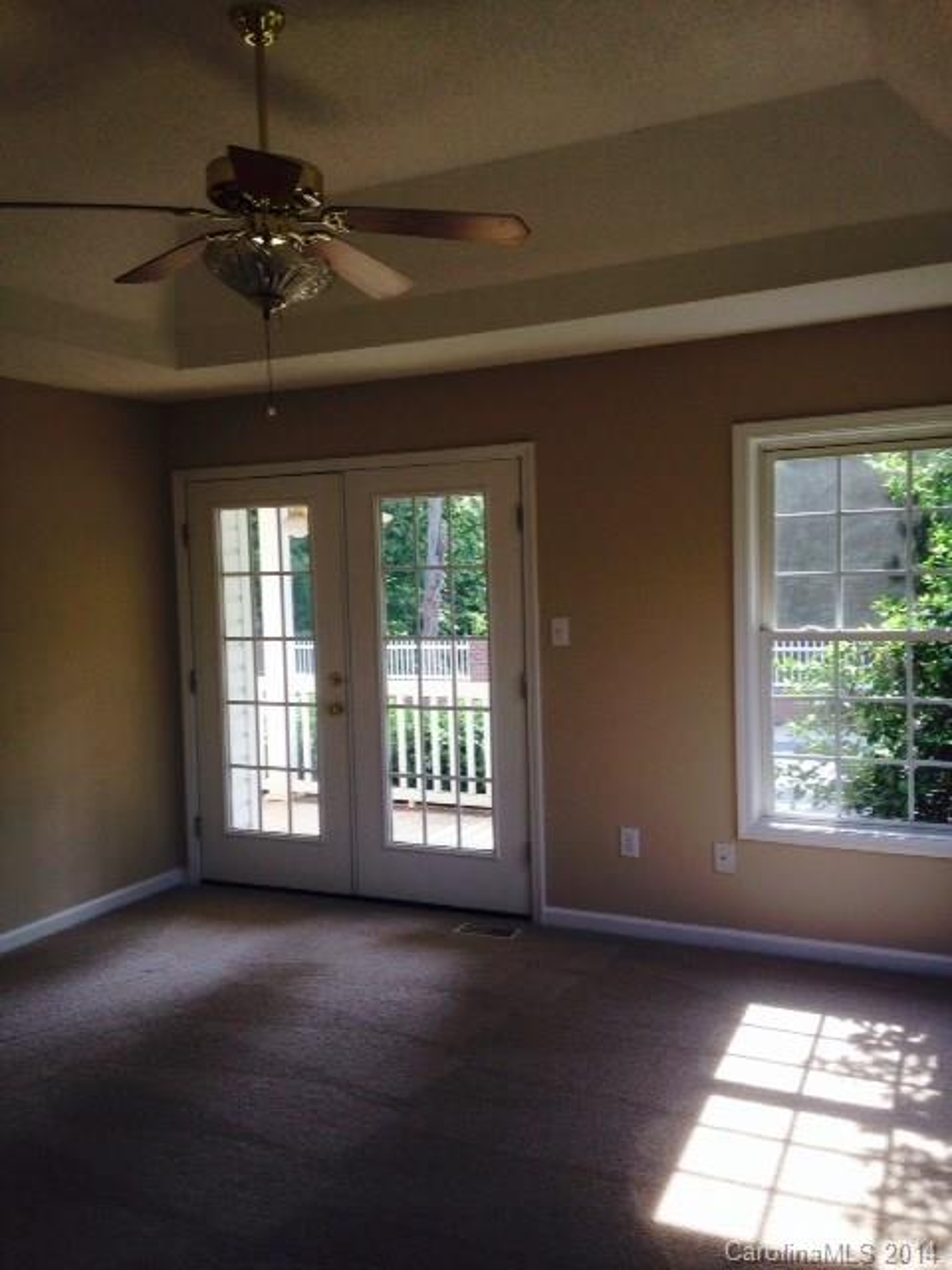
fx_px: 1210
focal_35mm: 33
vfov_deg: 55.4
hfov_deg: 42.9
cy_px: 635
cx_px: 476
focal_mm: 4.12
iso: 50
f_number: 2.4
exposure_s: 1/120
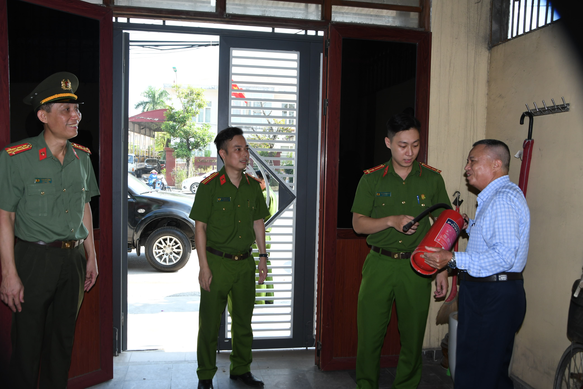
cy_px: 194
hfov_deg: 57.2
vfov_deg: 40.0
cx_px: 292
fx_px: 534
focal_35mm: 33
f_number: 6.3
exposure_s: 1/200
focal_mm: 22
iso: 400
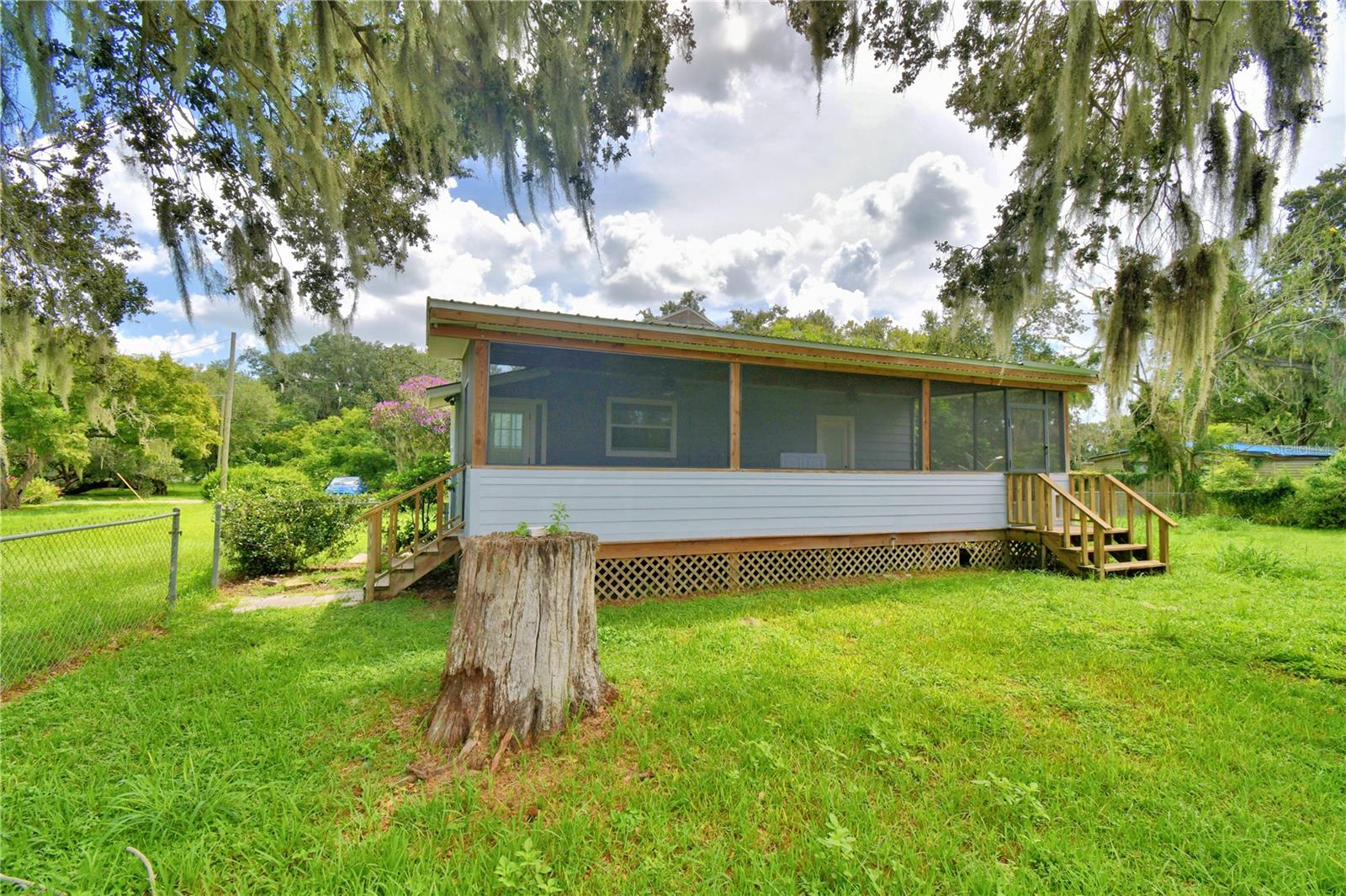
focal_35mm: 15
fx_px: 561
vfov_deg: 77.3
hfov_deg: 100.4
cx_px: 673
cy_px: 448
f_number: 9
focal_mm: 10
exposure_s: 1/250
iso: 100
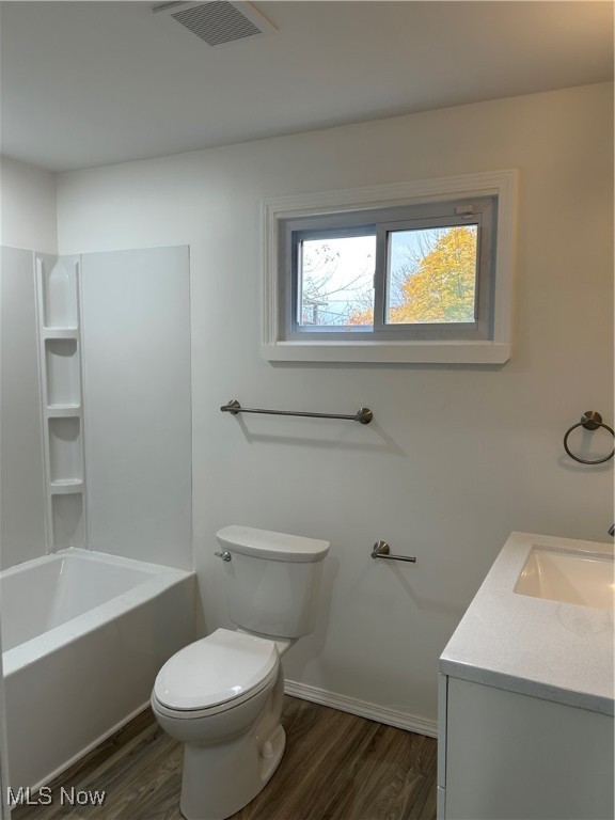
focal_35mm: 26
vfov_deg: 67.3
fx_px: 616
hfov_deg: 53.1
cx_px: 308
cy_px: 410
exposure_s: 1/124
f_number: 1.5
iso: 64
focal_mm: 5.7
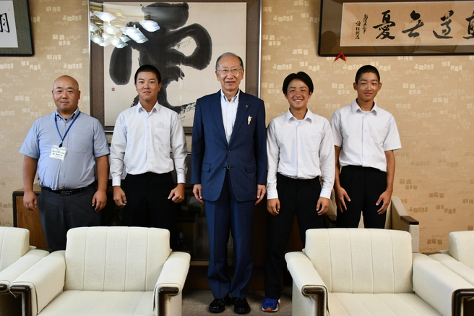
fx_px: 527
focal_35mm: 40
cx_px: 213
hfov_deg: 48.4
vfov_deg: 33.4
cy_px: 163
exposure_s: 1/125
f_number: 3.8
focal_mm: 24
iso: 1250
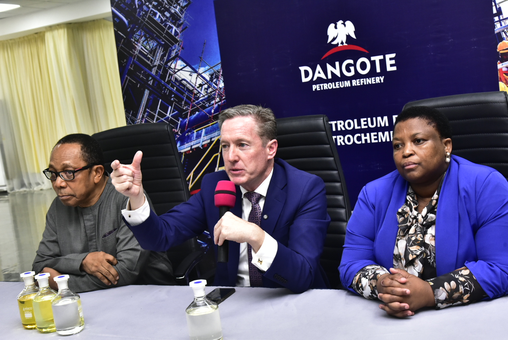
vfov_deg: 29.3
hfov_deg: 42.7
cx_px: 254
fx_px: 650
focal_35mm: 46
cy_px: 170
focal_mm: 46
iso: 3200
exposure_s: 1/100
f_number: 9
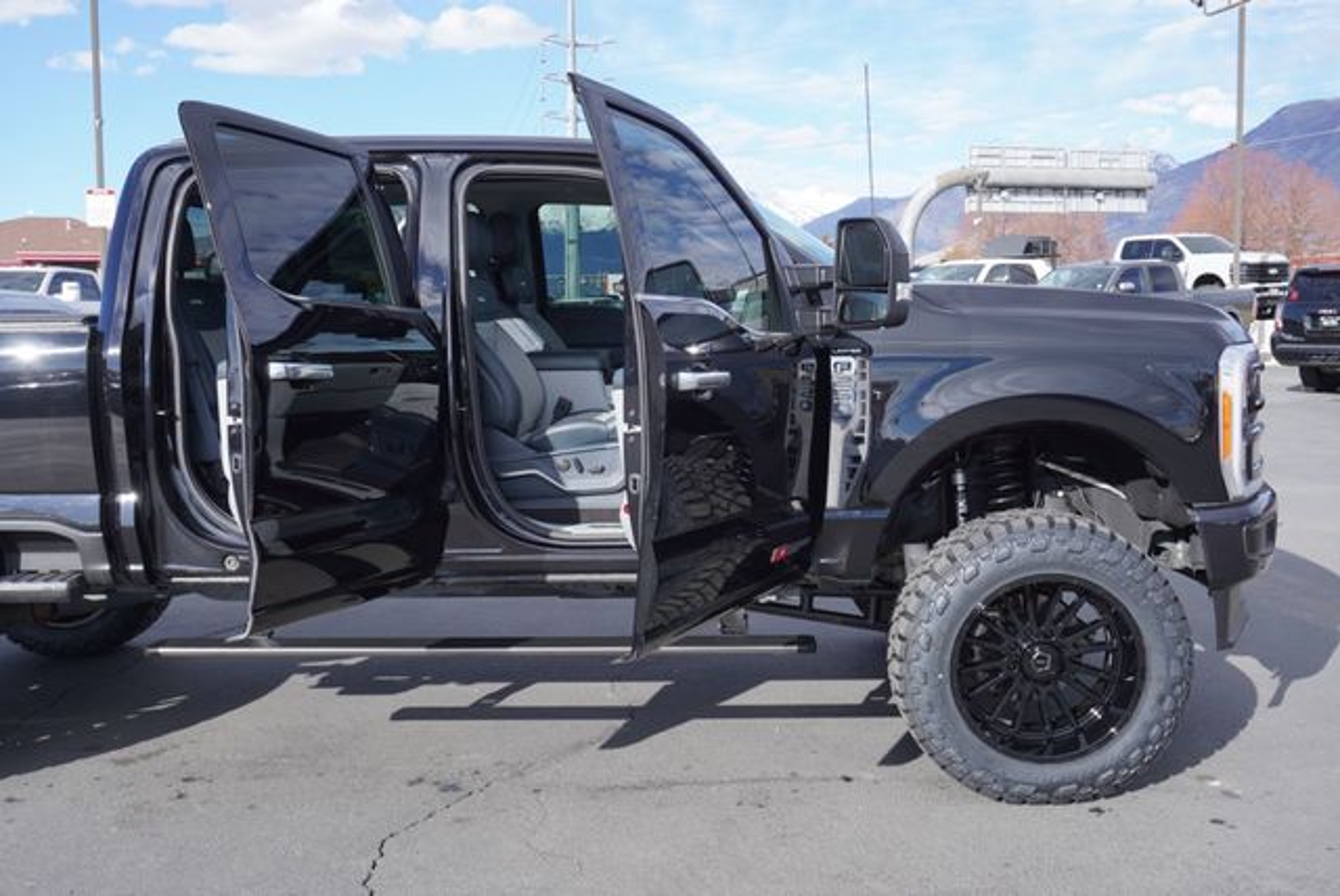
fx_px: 1341
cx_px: 670
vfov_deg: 36.9
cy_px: 448
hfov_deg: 53.1
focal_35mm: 36
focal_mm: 24
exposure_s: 1/160
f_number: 7.1
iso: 100
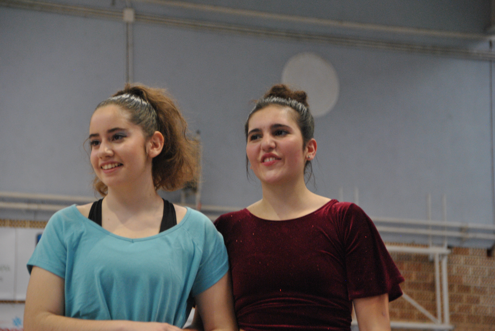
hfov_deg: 13.4
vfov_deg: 9.0
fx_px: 2106
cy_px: 166
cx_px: 248
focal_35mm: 153
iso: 800
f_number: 5.6
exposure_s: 1/60
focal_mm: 102
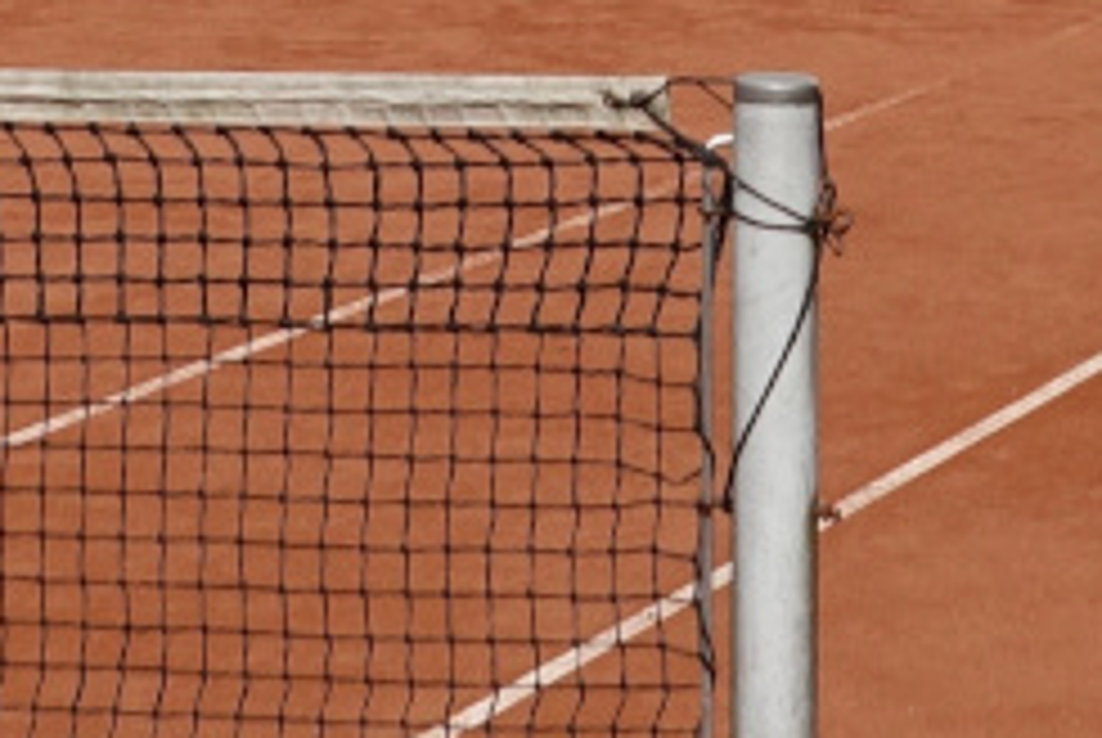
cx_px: 792
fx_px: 5057
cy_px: -932
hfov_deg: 12.4
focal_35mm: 165
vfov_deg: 7.8
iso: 100
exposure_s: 1/1000
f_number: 4.5
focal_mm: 9.81
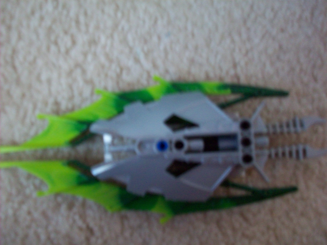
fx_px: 350
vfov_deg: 38.7
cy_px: 122
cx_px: 164
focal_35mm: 37
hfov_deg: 50.1
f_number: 2.8
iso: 200
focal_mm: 6.2
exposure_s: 1/8
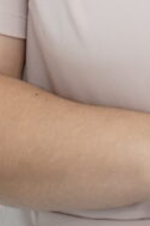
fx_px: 2544
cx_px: 199
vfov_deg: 5.0
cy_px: -246
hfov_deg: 3.4
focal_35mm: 407
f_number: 2.8
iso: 1000
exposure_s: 1/125
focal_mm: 75
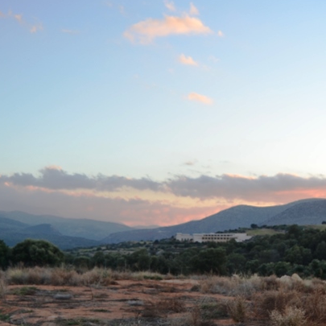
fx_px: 618
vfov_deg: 29.4
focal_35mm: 58
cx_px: 249
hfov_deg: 29.1
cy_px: 215
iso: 100
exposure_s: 1/125
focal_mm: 18
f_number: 4
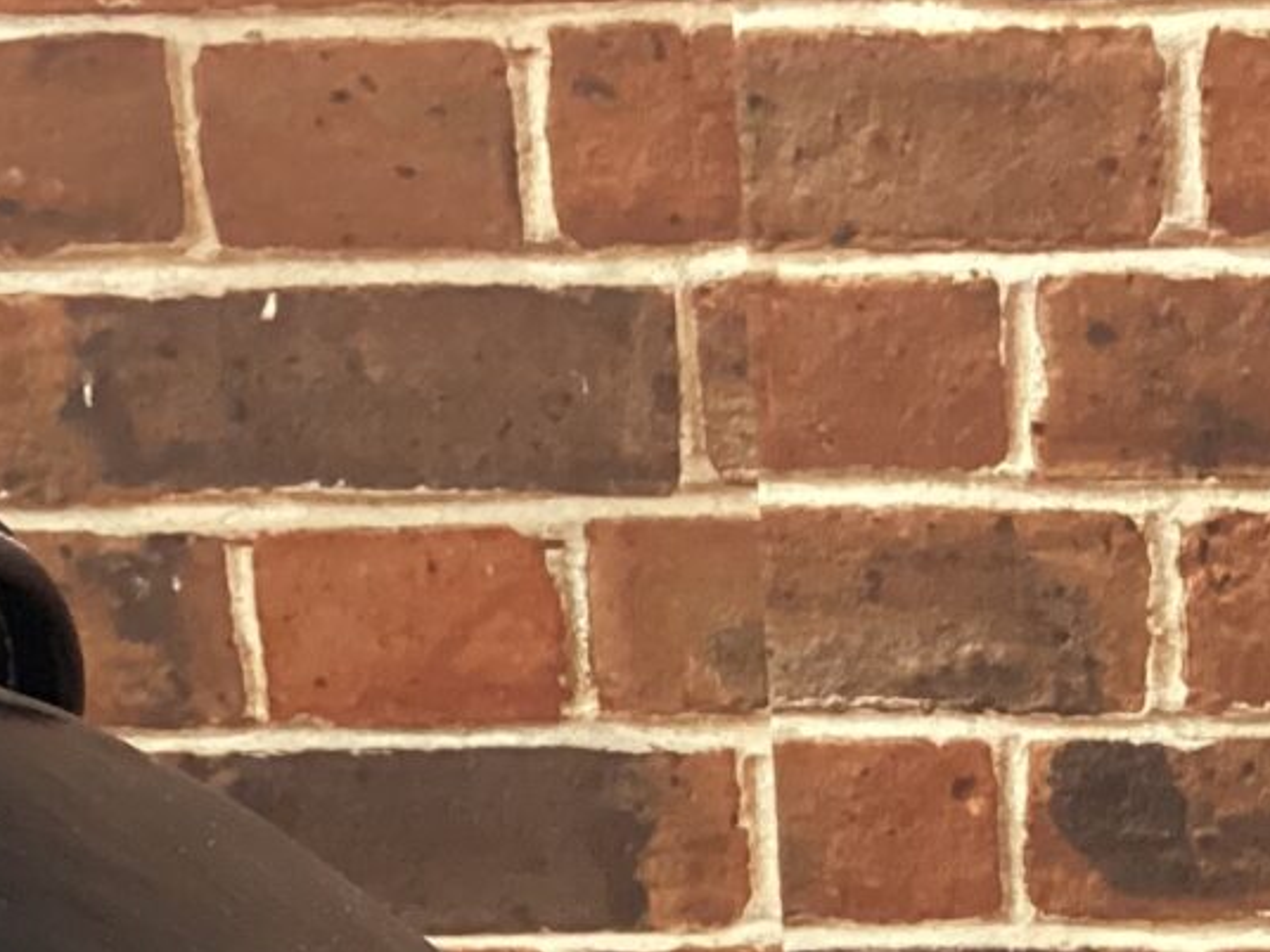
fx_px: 4072
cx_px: 1201
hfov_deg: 17.4
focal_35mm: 111
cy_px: 1696
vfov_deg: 12.3
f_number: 2.4
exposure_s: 1/40
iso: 320
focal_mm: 3.3
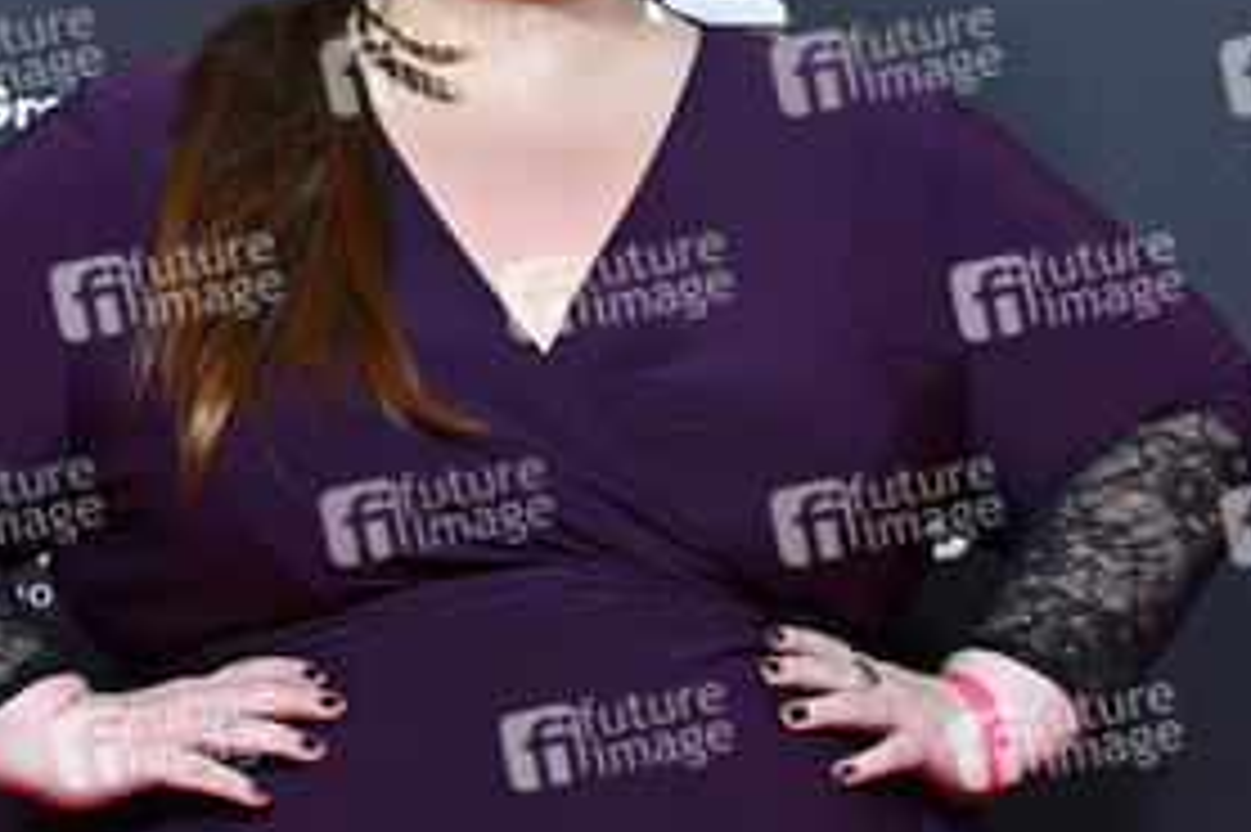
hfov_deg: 12.7
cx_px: 497
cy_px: 175
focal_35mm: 162
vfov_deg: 8.4
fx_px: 5626
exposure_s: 1/200
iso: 800
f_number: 4
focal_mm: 100
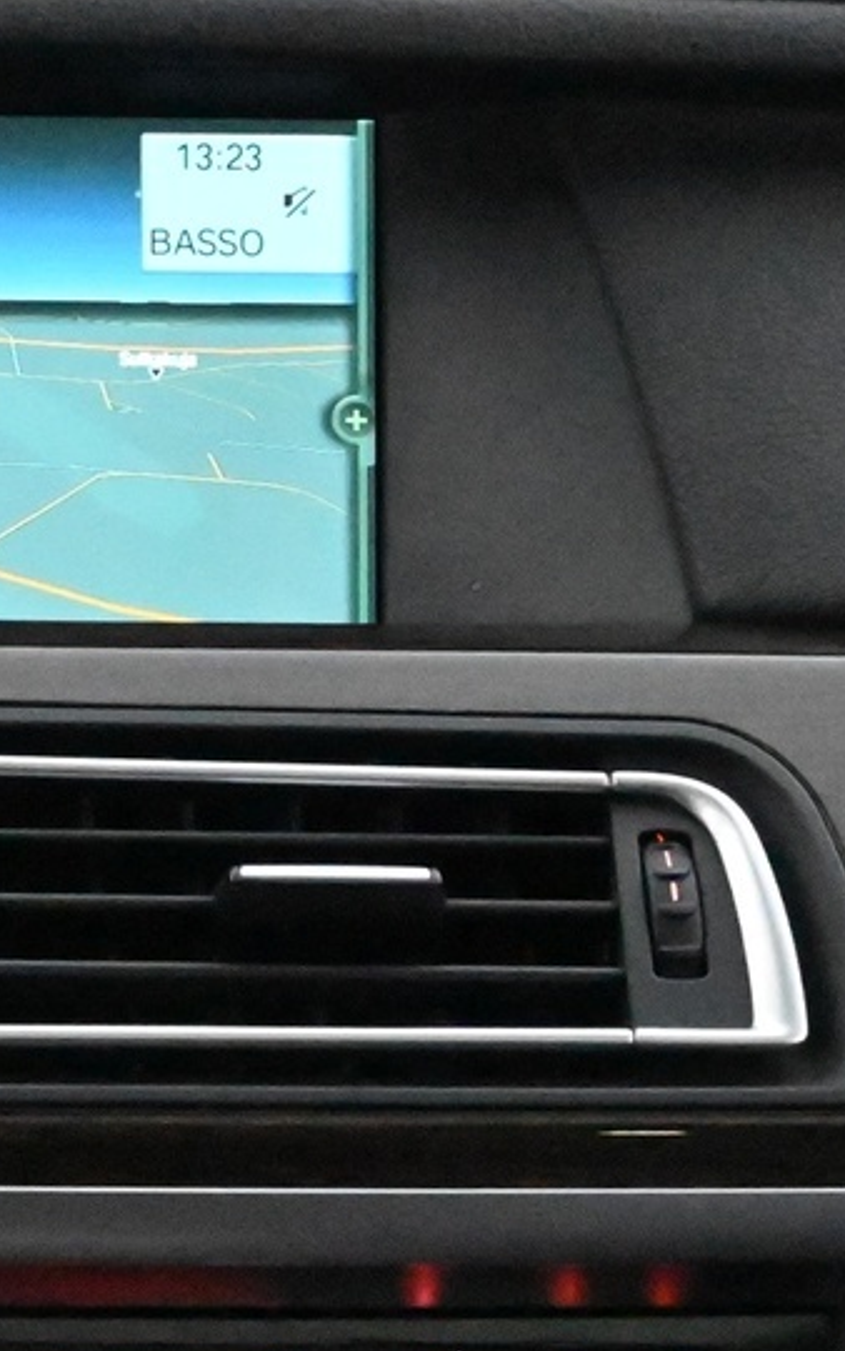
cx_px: -268
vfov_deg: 12.6
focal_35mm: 165
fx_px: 6073
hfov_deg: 7.9
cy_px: 1128
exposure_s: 1/60
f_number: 5.3
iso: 22800
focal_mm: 36
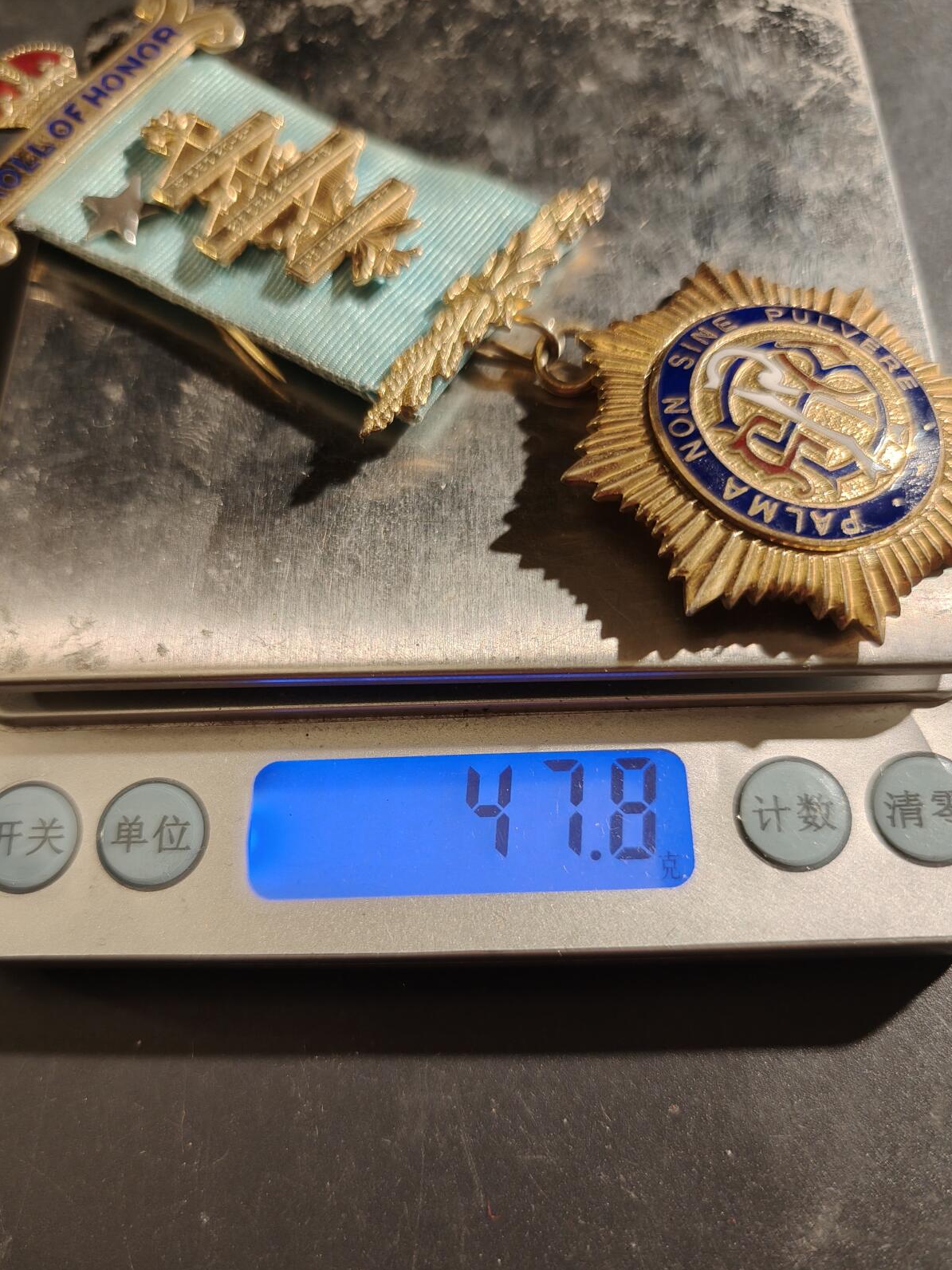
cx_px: 461
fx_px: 953
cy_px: 703
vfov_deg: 67.1
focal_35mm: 26
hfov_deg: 53.1
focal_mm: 6.06
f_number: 1.6
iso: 250
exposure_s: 1/129
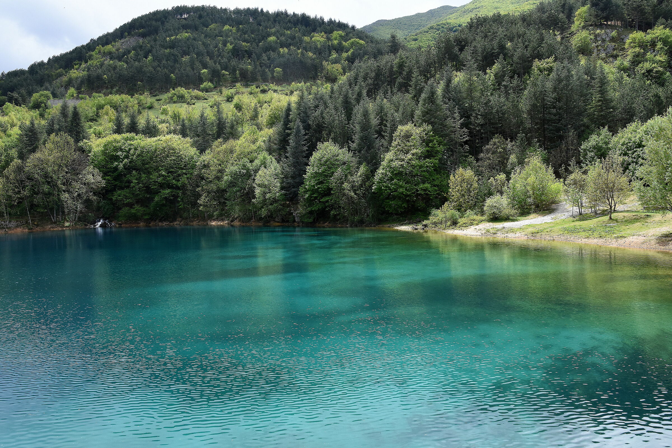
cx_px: 336
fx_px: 448
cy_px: 224
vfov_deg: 53.1
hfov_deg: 73.7
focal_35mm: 24
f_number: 8
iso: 400
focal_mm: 16
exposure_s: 1/400
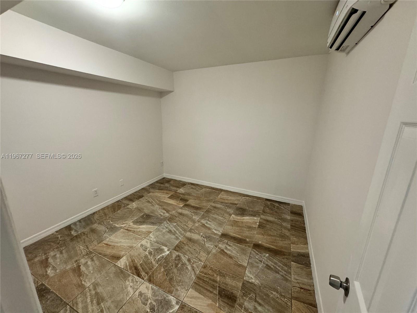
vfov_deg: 85.7
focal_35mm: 14
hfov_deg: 102.1
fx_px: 169
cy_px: 156
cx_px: 208
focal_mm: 2.22
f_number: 2.2
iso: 320
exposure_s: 1/60
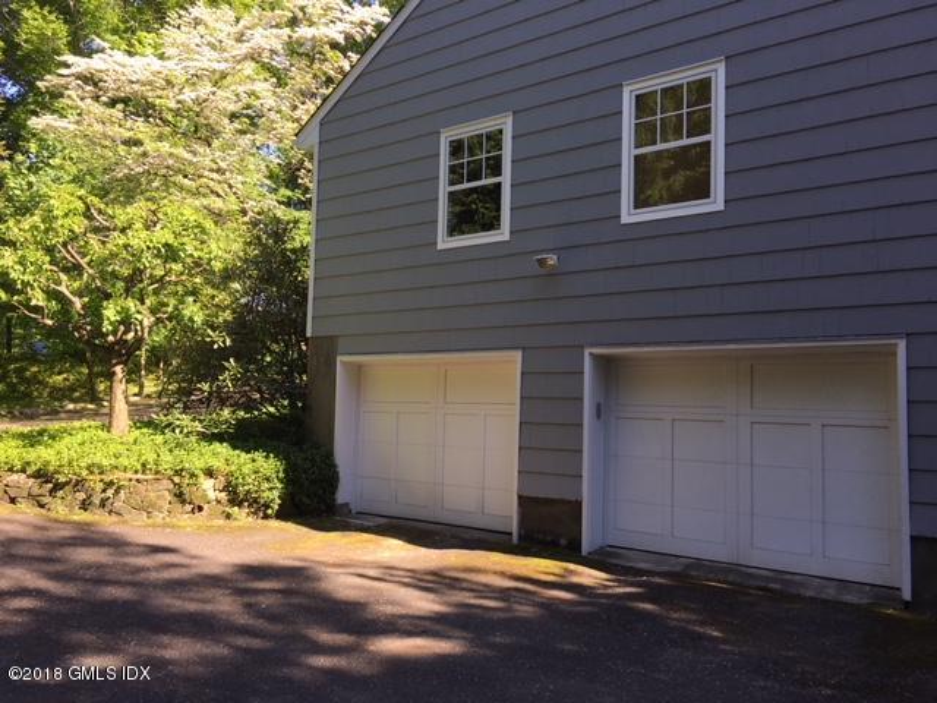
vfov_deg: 48.2
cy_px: 352
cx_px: 468
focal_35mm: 29
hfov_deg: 61.7
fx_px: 785
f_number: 2.2
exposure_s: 1/313
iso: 25
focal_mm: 4.15
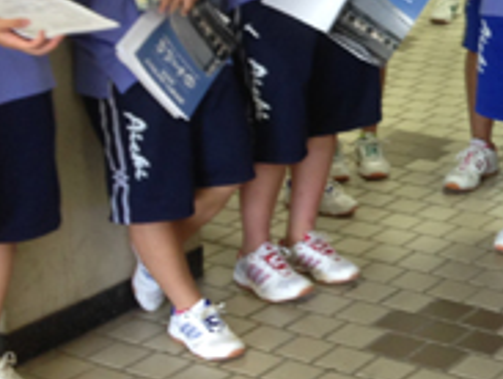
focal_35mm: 108
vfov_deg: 13.6
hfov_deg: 17.4
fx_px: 1572
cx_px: 580
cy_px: -3
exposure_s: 1/20
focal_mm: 4.12
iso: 50
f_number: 2.4
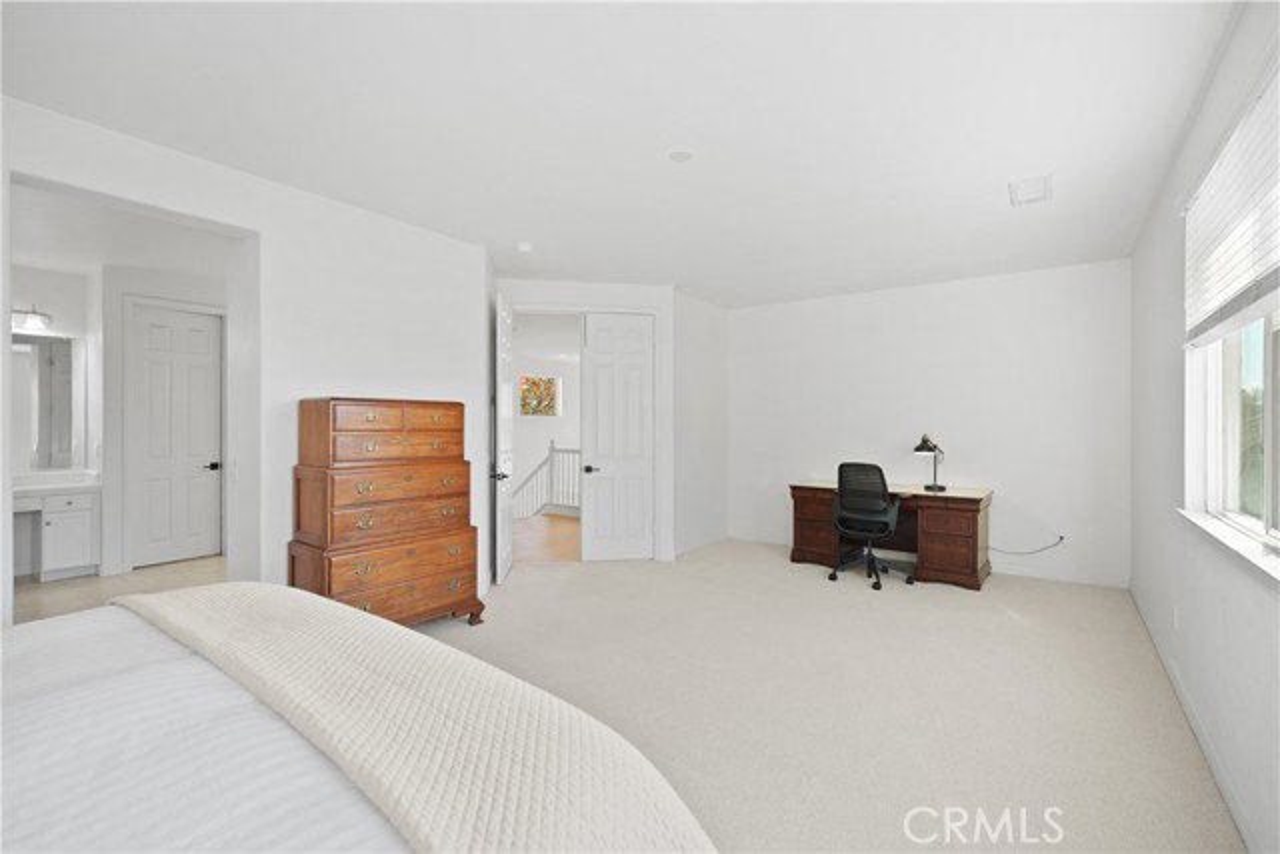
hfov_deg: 96.7
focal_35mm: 16
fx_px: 569
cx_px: 640
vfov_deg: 73.8
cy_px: 427
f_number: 4
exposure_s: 1/15
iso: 160
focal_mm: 16
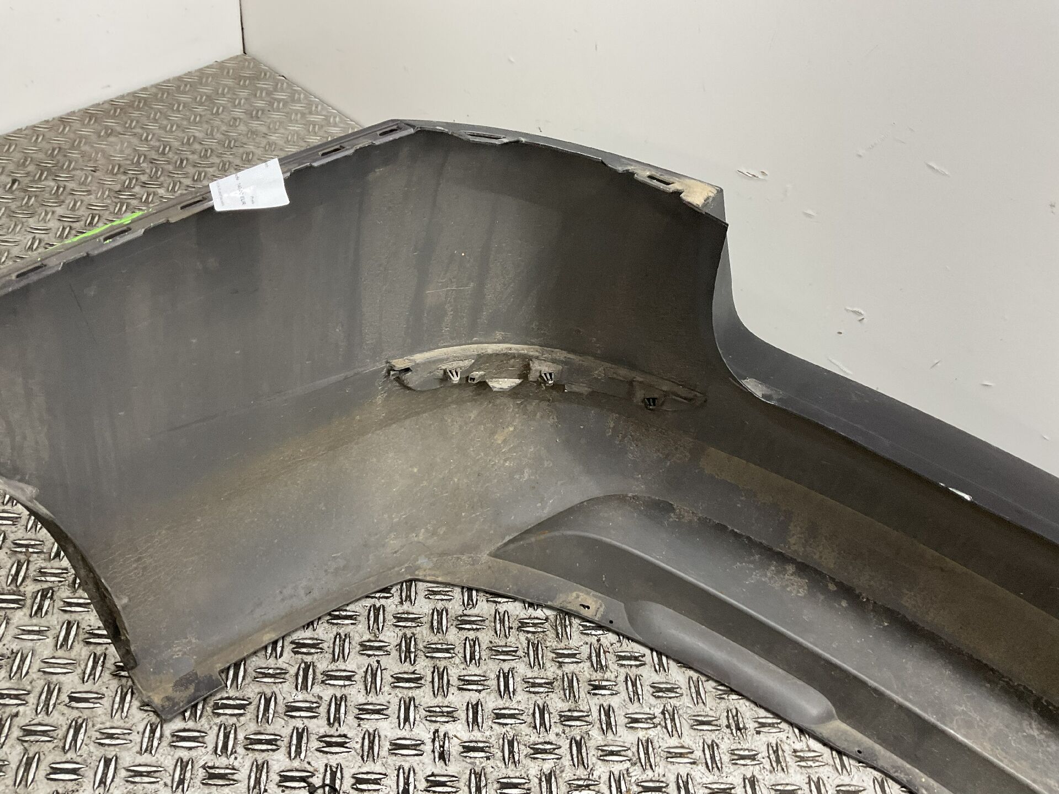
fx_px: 887
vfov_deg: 48.2
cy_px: 397
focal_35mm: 29
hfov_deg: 61.7
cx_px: 530
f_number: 1.8
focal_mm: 3
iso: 64
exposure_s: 1/50
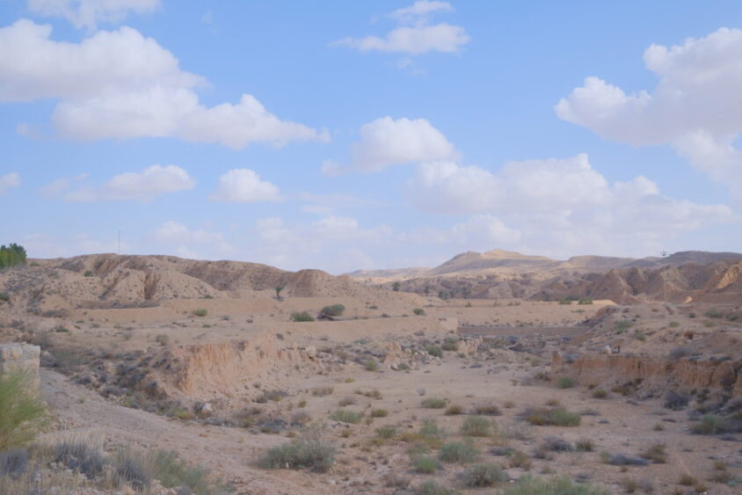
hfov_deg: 53.1
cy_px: 248
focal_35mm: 36
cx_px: 371
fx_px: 742
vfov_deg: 36.9
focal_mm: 24
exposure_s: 1/2200
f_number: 4
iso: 640
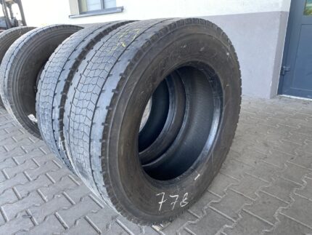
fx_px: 234
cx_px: 156
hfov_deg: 67.3
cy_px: 118
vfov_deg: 53.1
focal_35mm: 26
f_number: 1.8
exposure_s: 1/100
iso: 100
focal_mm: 4.25
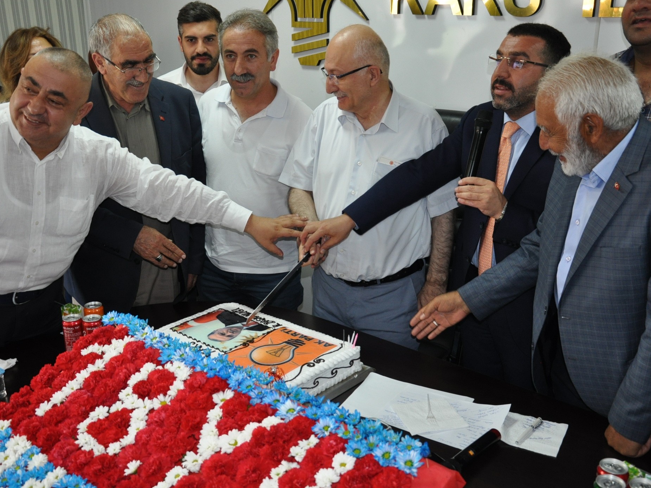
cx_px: 310
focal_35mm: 40
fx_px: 752
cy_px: 249
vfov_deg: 36.0
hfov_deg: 46.8
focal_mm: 24
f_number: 3.8
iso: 800
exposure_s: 1/100
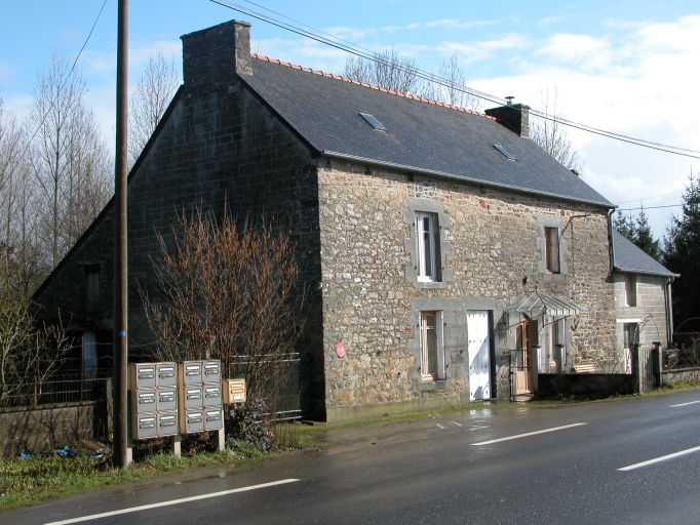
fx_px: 1011
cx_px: 350
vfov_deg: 29.1
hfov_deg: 38.2
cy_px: 262
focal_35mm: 50
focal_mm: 12.7
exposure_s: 1/306
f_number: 6
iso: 100
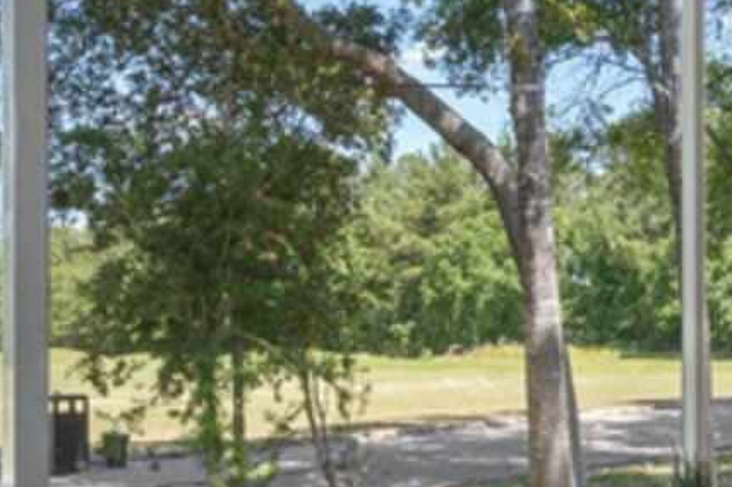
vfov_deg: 26.0
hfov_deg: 36.1
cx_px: 682
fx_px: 1036
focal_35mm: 51
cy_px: 382
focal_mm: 17
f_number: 8
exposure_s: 1/6
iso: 320
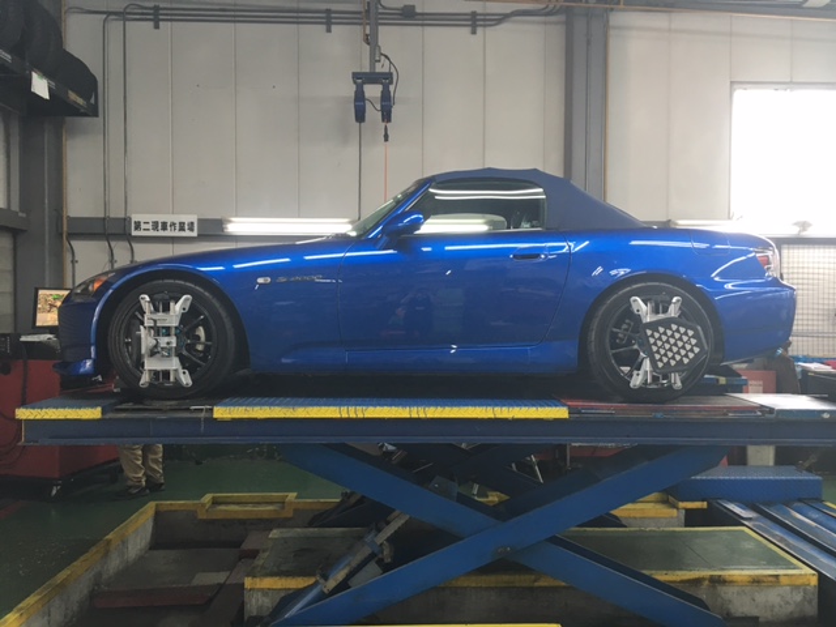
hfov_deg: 61.7
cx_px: 418
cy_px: 314
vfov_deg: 48.2
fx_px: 700
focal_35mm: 29
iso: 80
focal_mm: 4.15
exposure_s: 1/30
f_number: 2.2
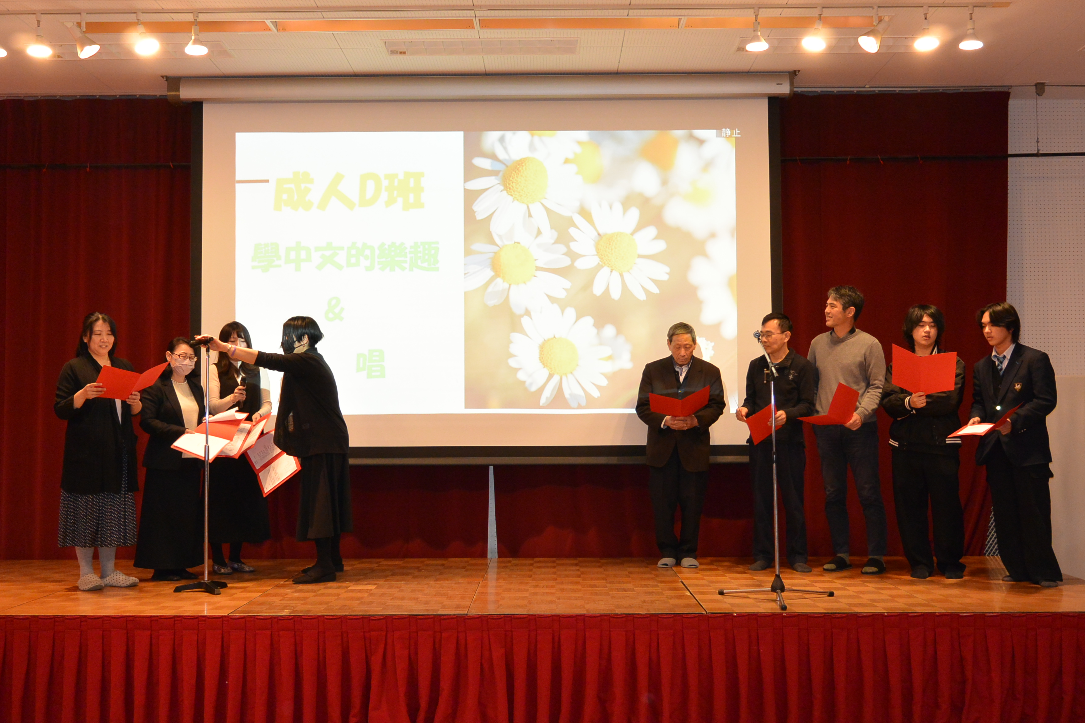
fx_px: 1175
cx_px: 542
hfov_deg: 49.6
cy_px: 362
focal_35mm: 39
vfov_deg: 34.2
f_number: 4
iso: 450
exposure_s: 1/60
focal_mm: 14.5
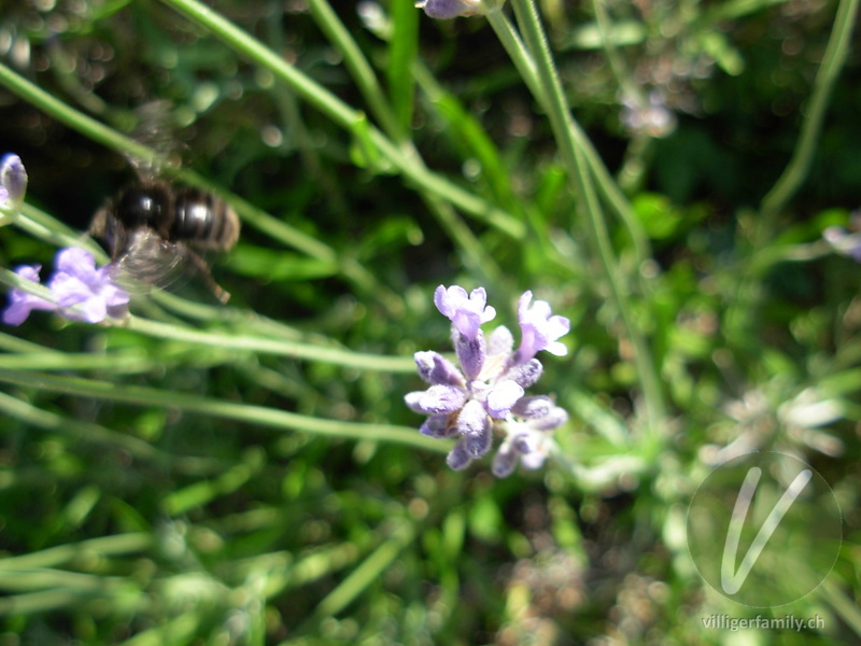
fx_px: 945
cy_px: 323
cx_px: 430
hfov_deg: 49.0
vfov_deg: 37.7
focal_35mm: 38
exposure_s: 1/256
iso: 79
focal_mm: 6.3
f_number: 2.9
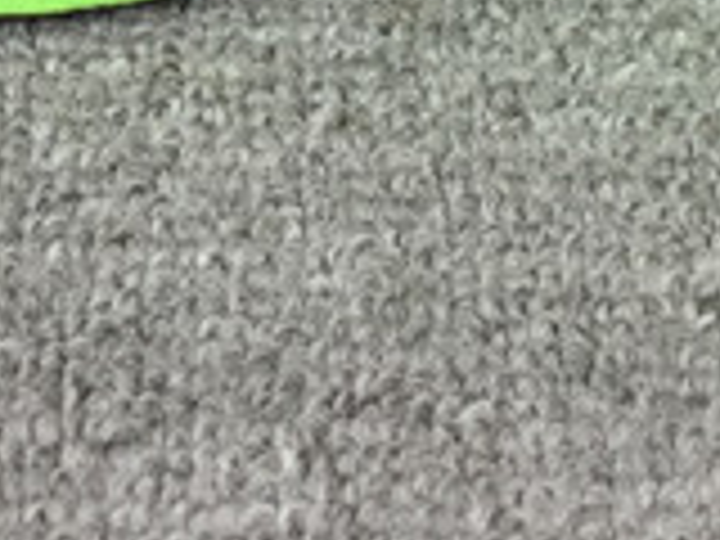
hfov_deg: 11.3
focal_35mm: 174
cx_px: 558
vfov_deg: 7.8
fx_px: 3619
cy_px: -857
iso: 25
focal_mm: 3.3
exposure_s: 1/114
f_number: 2.4
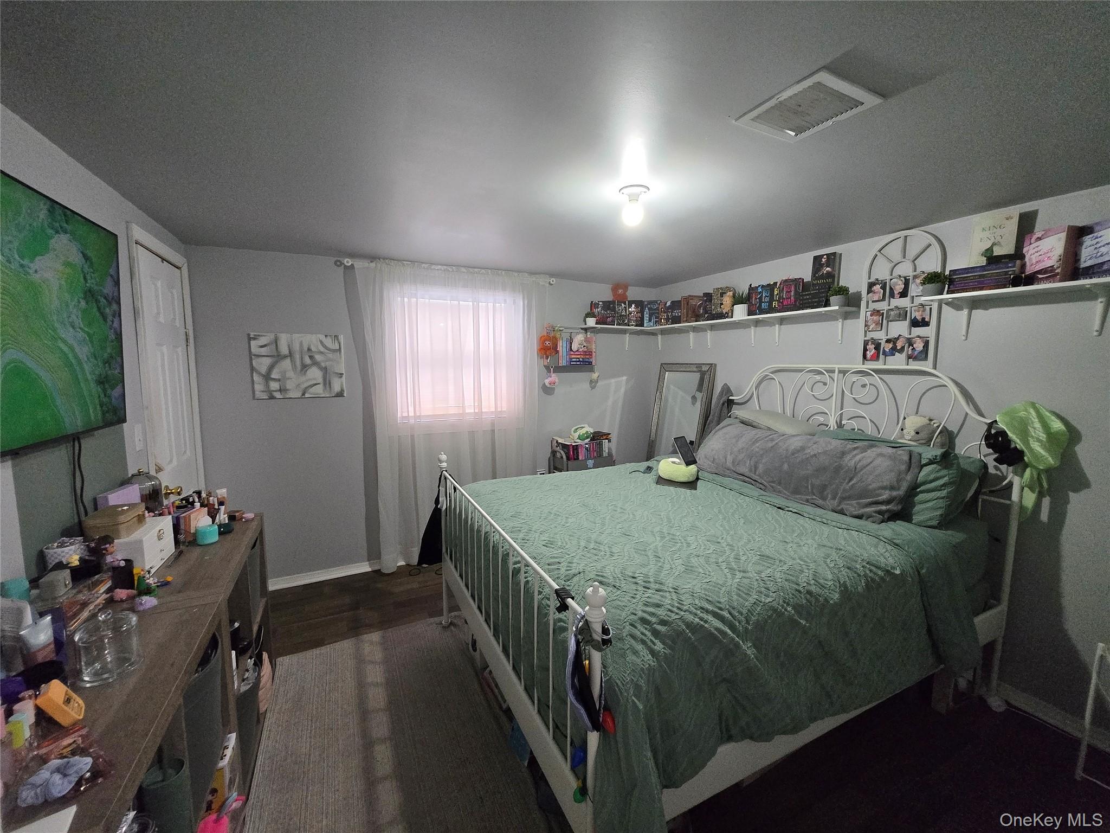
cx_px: 555
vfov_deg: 89.9
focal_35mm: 13
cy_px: 416
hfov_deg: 106.2
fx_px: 417
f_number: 2.2
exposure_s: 1/60
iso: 640
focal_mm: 1.7
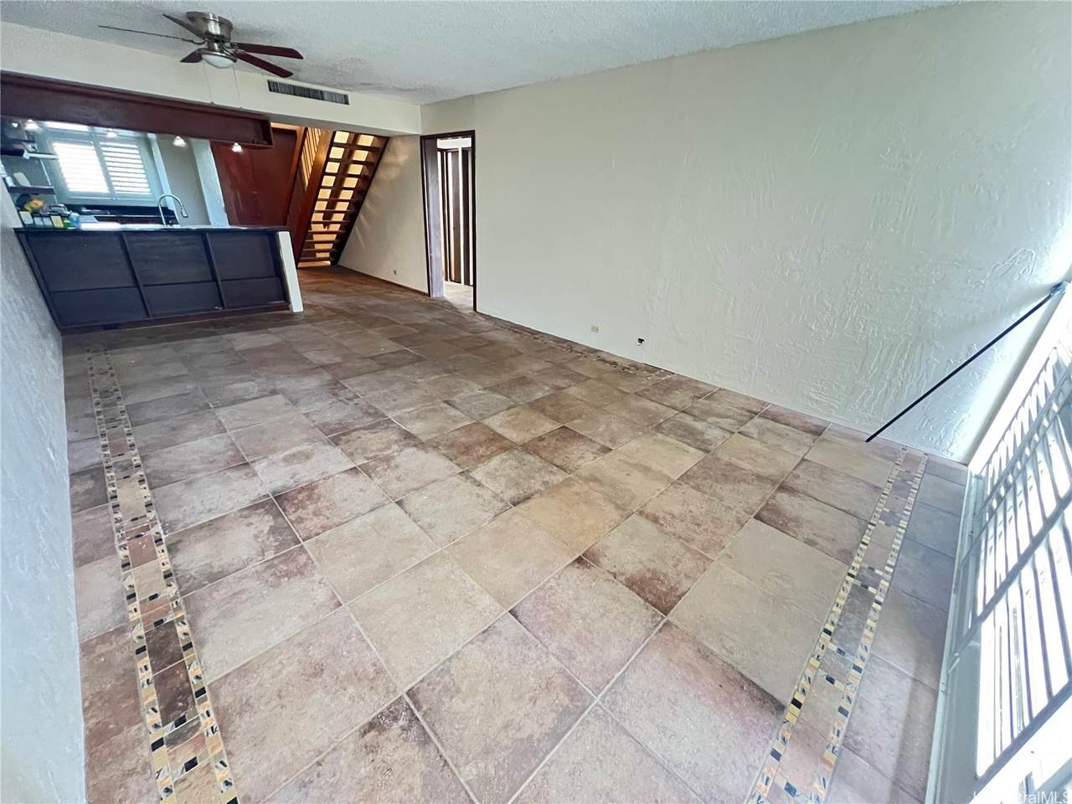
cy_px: 402
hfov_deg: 106.2
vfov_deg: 89.9
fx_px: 403
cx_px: 536
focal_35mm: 13
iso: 1250
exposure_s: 1/30
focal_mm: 1.57
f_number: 1.8
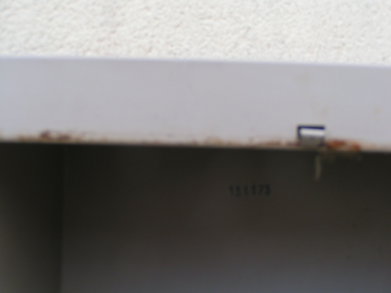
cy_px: 146
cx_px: 196
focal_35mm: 63
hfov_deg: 30.7
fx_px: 712
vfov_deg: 23.3
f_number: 4
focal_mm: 9.7
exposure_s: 1/100
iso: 50
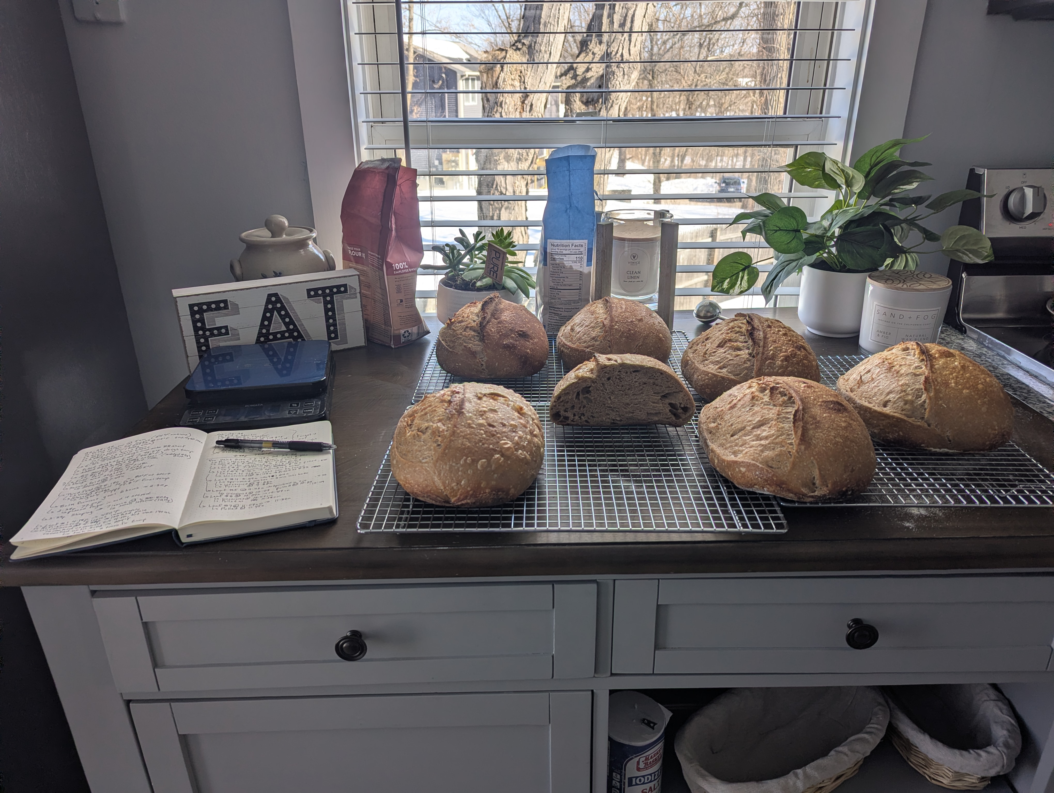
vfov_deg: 56.9
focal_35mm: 24
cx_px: 527
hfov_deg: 71.5
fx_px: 732
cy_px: 396
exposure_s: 1/524
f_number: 1.85
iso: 44
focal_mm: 6.81
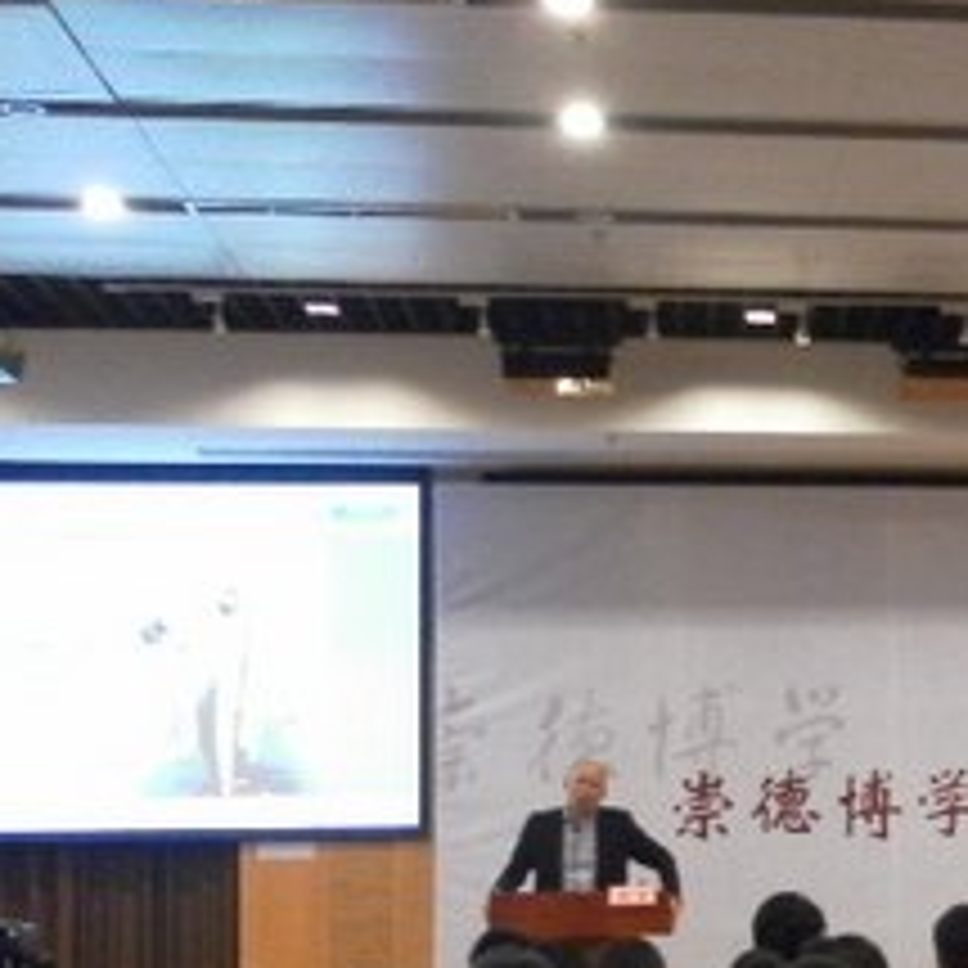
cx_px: 1211
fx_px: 2911
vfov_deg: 18.8
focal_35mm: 92
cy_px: 671
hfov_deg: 17.8
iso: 400
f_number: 3.2
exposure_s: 1/20
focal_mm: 4.9
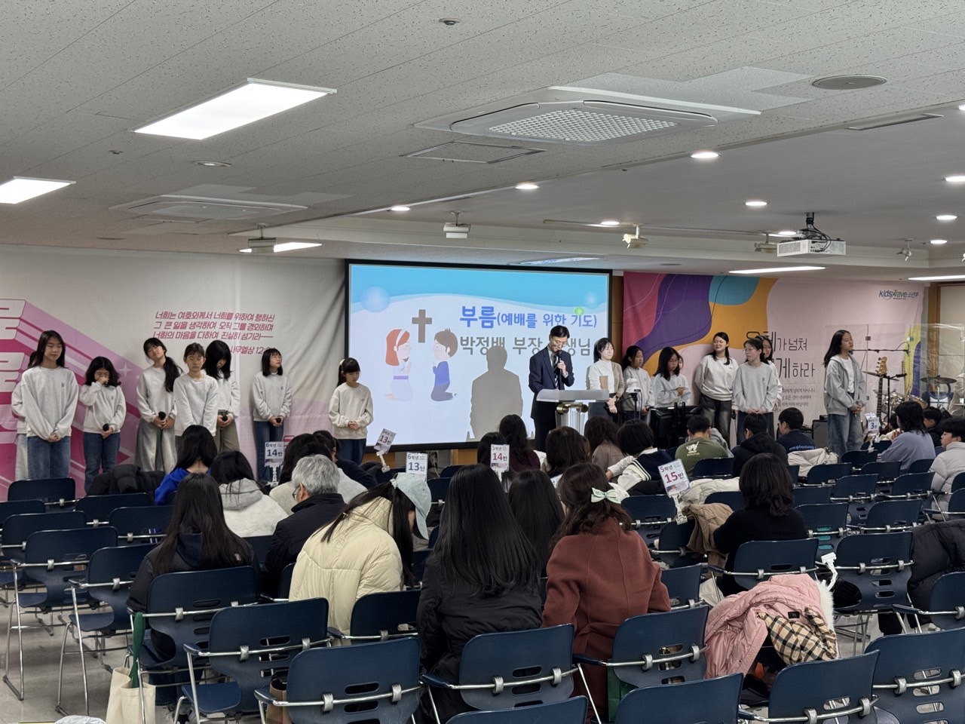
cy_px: 362
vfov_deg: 30.3
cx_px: 482
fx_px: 1338
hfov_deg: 39.7
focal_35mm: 48
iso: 160
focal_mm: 6.76
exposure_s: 1/120
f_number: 1.78
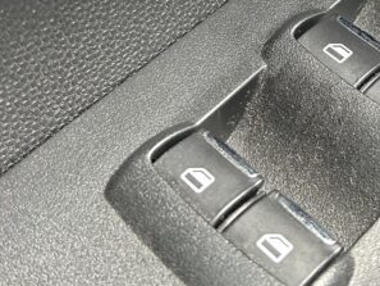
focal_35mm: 70
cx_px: 298
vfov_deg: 20.6
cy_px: 24
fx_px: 769
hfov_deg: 27.3
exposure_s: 1/60
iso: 250
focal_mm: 5.7
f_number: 1.5
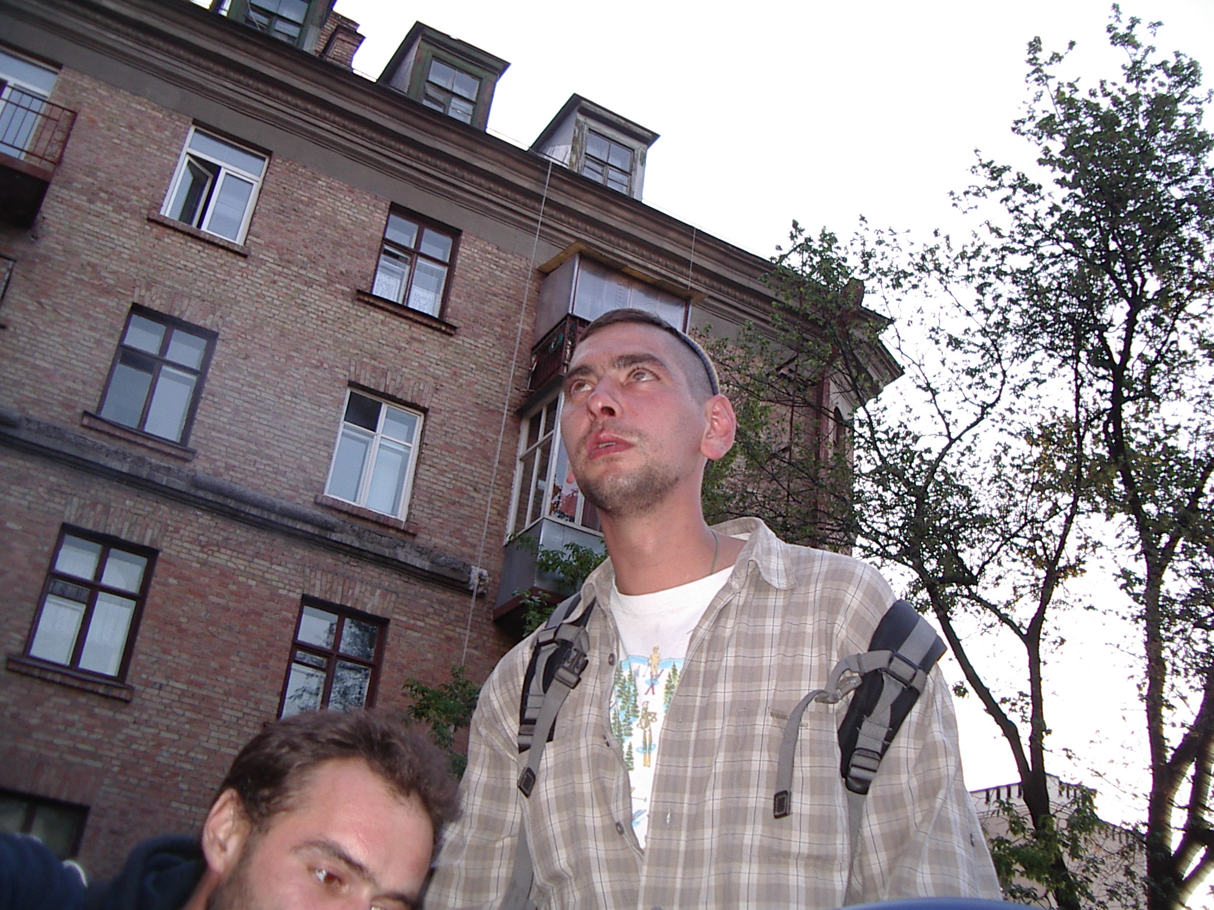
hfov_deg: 49.0
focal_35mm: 38
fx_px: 1333
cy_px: 455
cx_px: 607
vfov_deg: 37.7
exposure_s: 1/60
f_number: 2.6
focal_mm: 5.8
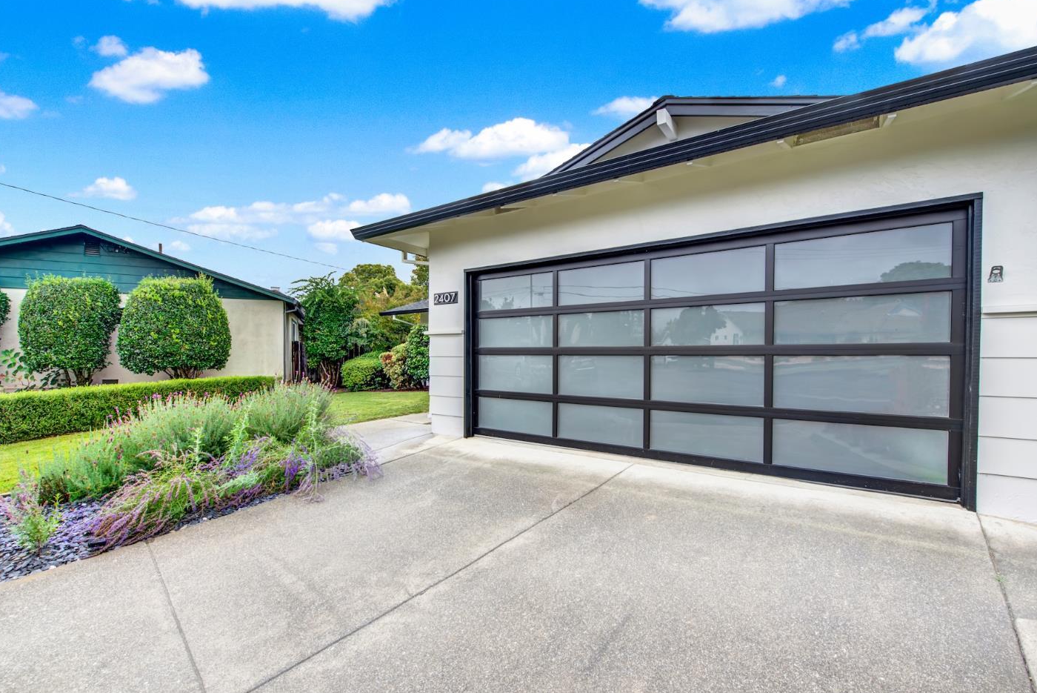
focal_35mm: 15
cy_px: 360
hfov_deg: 100.4
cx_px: 525
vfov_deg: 77.4
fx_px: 432
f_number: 14
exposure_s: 1/30
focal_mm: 14
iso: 100
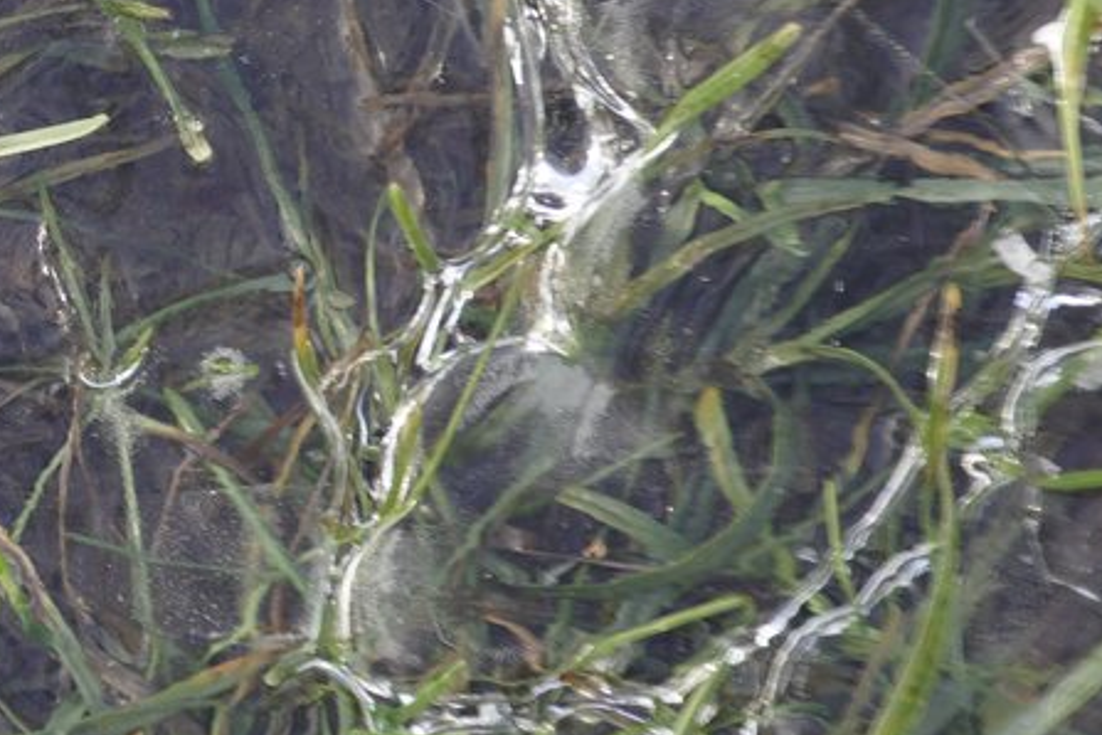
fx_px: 14784
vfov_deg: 2.8
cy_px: 125
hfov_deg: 4.2
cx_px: -767
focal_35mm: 483
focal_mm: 90
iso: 250
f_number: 5.6
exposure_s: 1/160
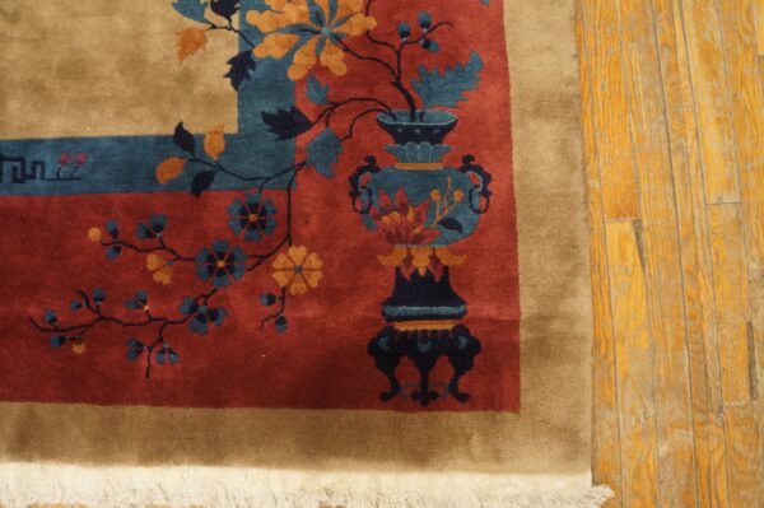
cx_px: 382
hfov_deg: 67.4
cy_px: 254
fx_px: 573
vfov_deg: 47.9
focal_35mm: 27
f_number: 4
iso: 2000
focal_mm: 18
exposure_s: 1/60
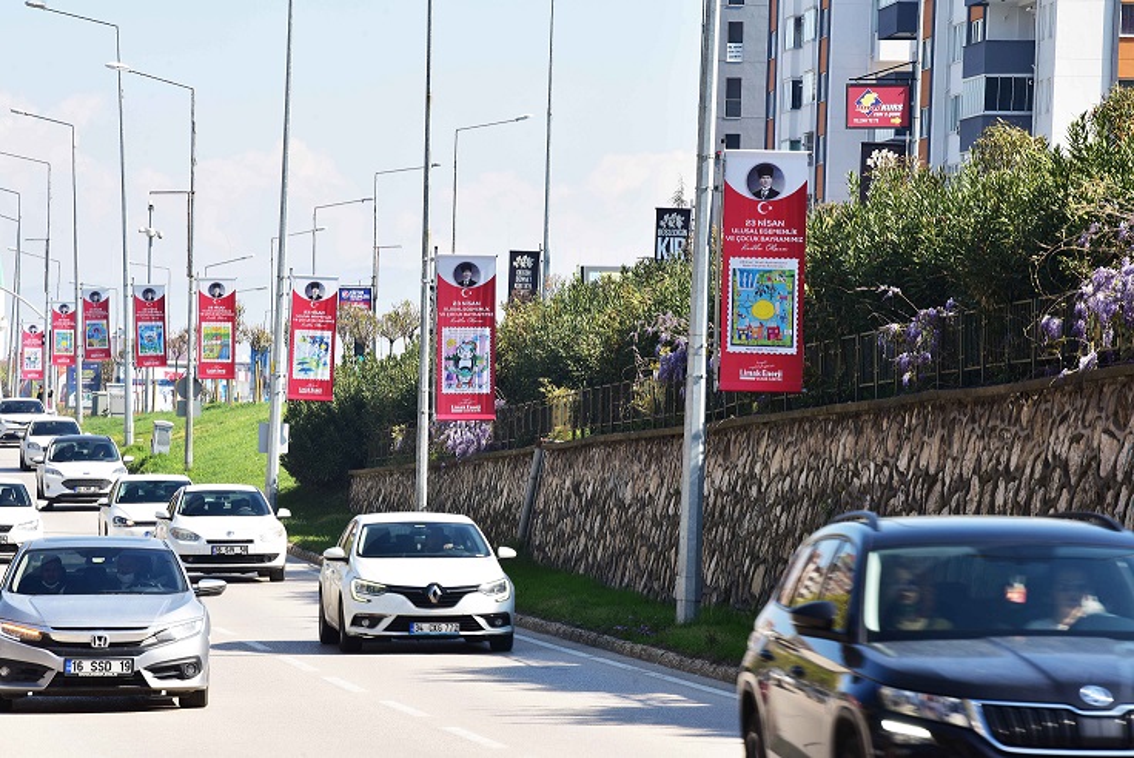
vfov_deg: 6.9
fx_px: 6305
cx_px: 567
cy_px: 379
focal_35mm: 200
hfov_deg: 10.3
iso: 100
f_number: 13
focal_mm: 200
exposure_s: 1/80
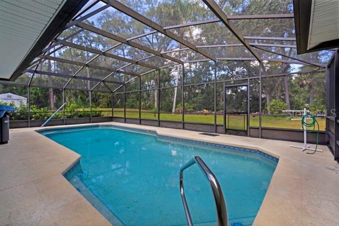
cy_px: 113
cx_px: 170
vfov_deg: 73.7
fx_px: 151
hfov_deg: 96.7
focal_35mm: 16
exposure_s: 1/30
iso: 400
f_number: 8
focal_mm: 16
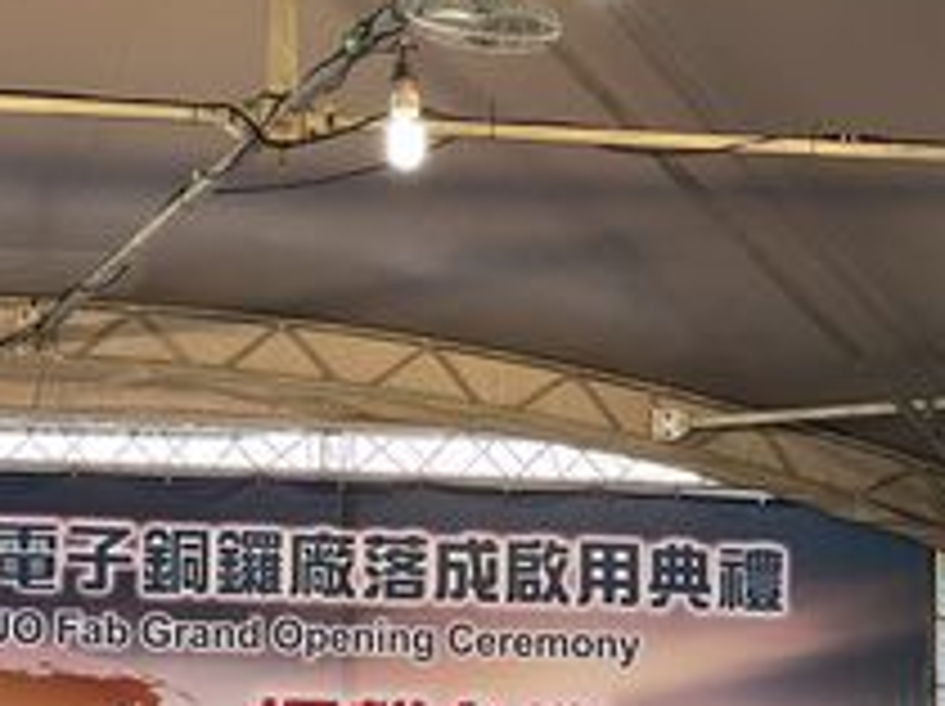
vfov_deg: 10.1
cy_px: 540
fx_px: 4008
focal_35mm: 147
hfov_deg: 13.3
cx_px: 63
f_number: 2.8
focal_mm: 9
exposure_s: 1/99
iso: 64
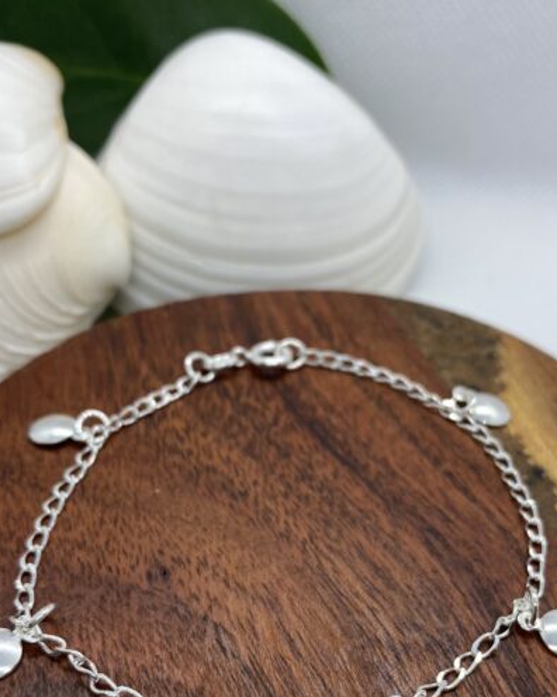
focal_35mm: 41
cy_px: 496
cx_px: 300
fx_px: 845
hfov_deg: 36.5
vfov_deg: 43.8
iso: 32
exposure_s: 1/252
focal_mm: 4.25
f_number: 1.8
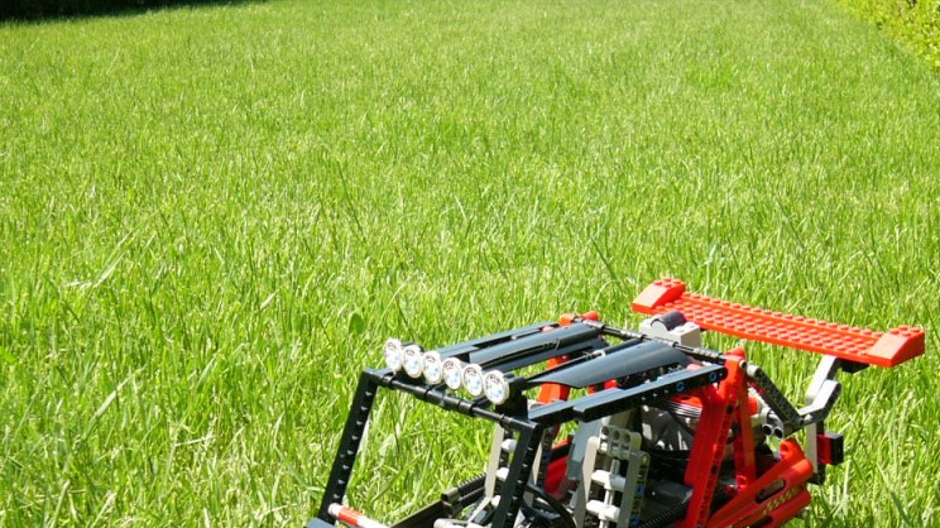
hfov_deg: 30.6
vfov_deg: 17.2
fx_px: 1719
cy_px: 470
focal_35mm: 69
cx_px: 504
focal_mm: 7.6
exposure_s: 1/320
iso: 50
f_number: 3.2
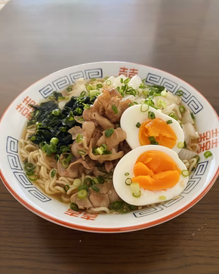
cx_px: 110
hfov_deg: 51.5
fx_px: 227
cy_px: 144
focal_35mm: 28
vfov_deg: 62.2
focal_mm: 4.25
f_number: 1.8
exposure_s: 1/60
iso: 200
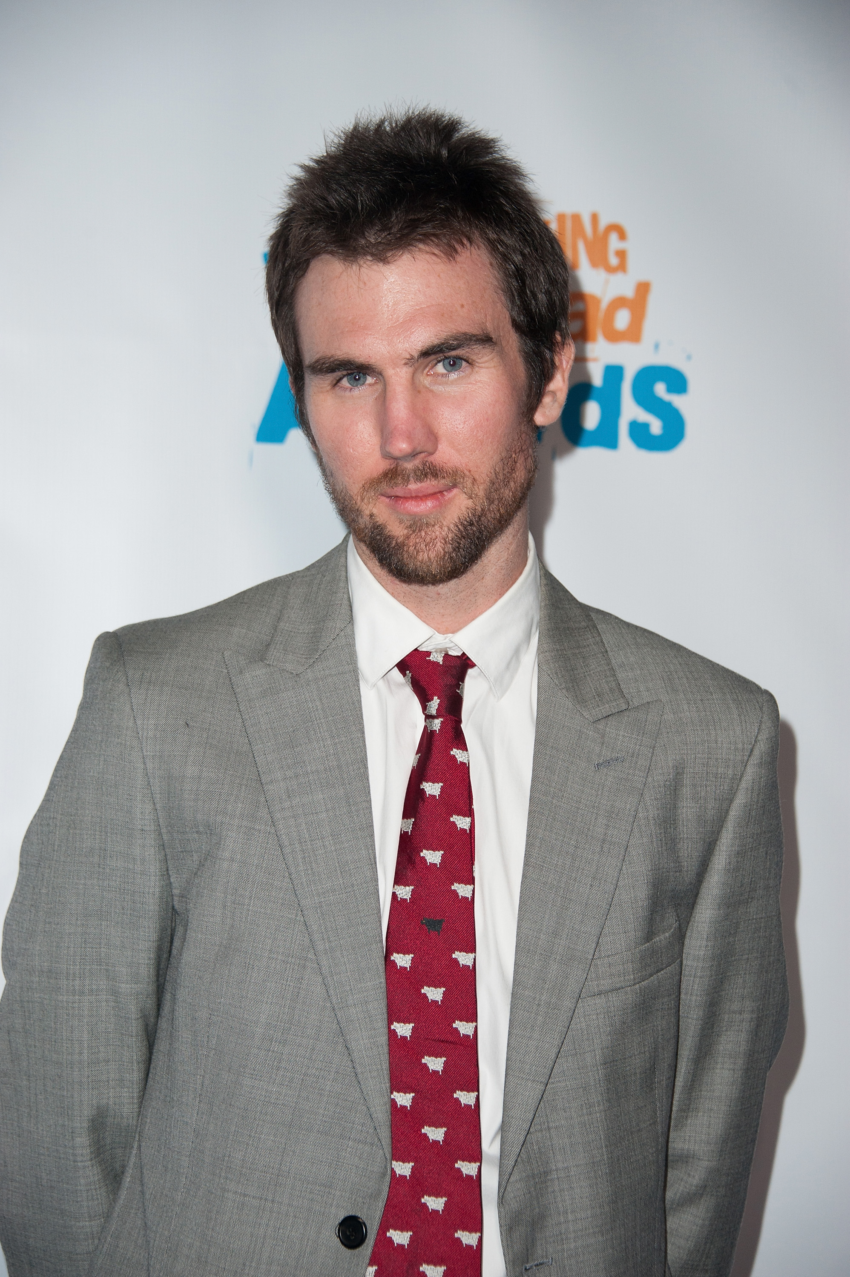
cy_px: 638
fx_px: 3972
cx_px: 425
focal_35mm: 112
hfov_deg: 12.2
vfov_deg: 18.3
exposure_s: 1/100
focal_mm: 112
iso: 800
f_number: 5.6
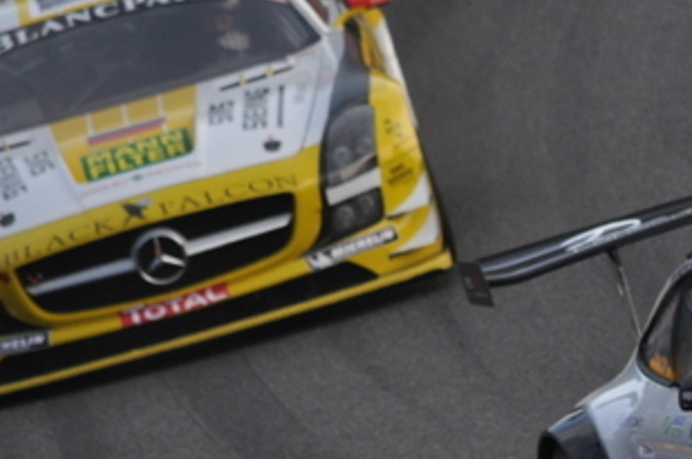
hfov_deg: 1.8
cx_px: 864
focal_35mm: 1166
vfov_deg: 1.2
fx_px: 22378
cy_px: 237
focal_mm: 300
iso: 320
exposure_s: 1/800
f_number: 7.1
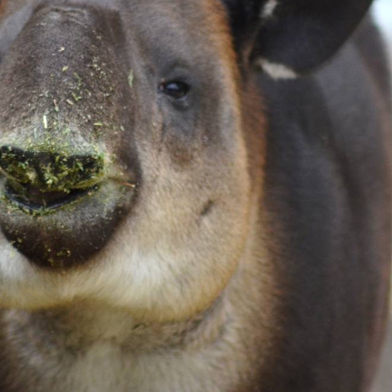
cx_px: 209
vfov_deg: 1.9
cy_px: 141
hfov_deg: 1.9
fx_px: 11864
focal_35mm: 926
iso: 640
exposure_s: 1/1000
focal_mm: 300
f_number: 5.6
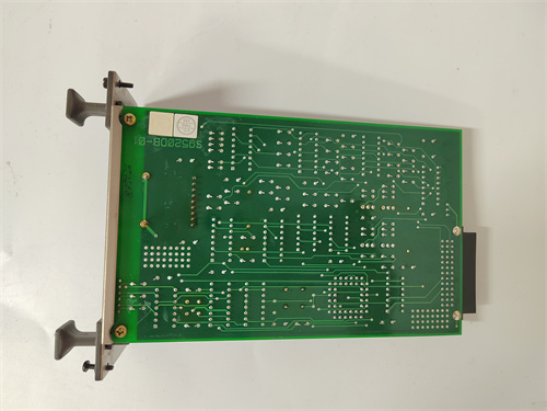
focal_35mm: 23
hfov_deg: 73.9
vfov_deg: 58.9
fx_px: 363
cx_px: 274
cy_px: 206
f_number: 1.9
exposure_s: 1/60
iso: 1781
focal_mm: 5.52
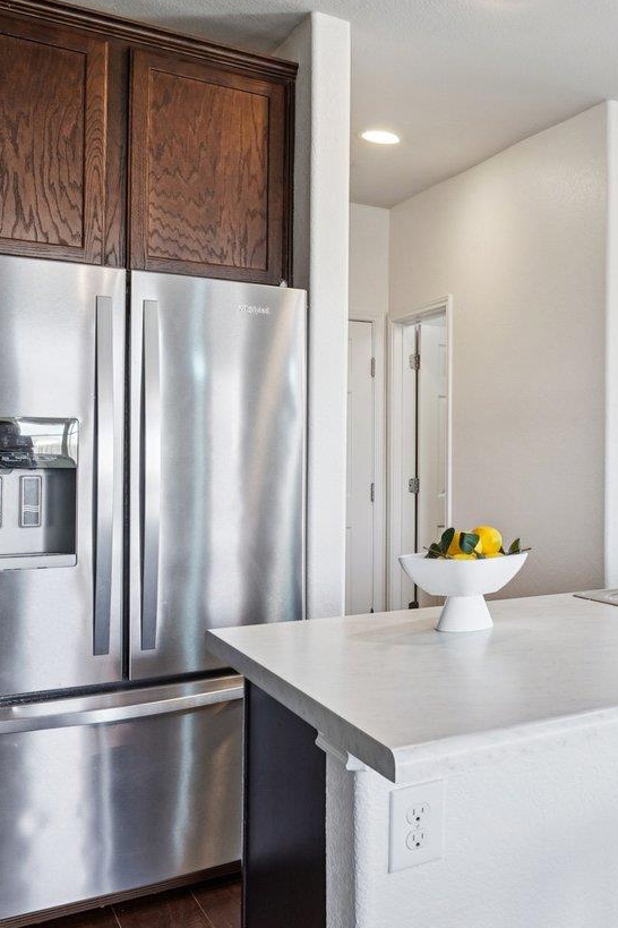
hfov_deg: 28.0
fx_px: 901
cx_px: 883
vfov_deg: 54.4
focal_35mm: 35
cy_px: 449
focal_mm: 14
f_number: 8
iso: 400
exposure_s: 1/25
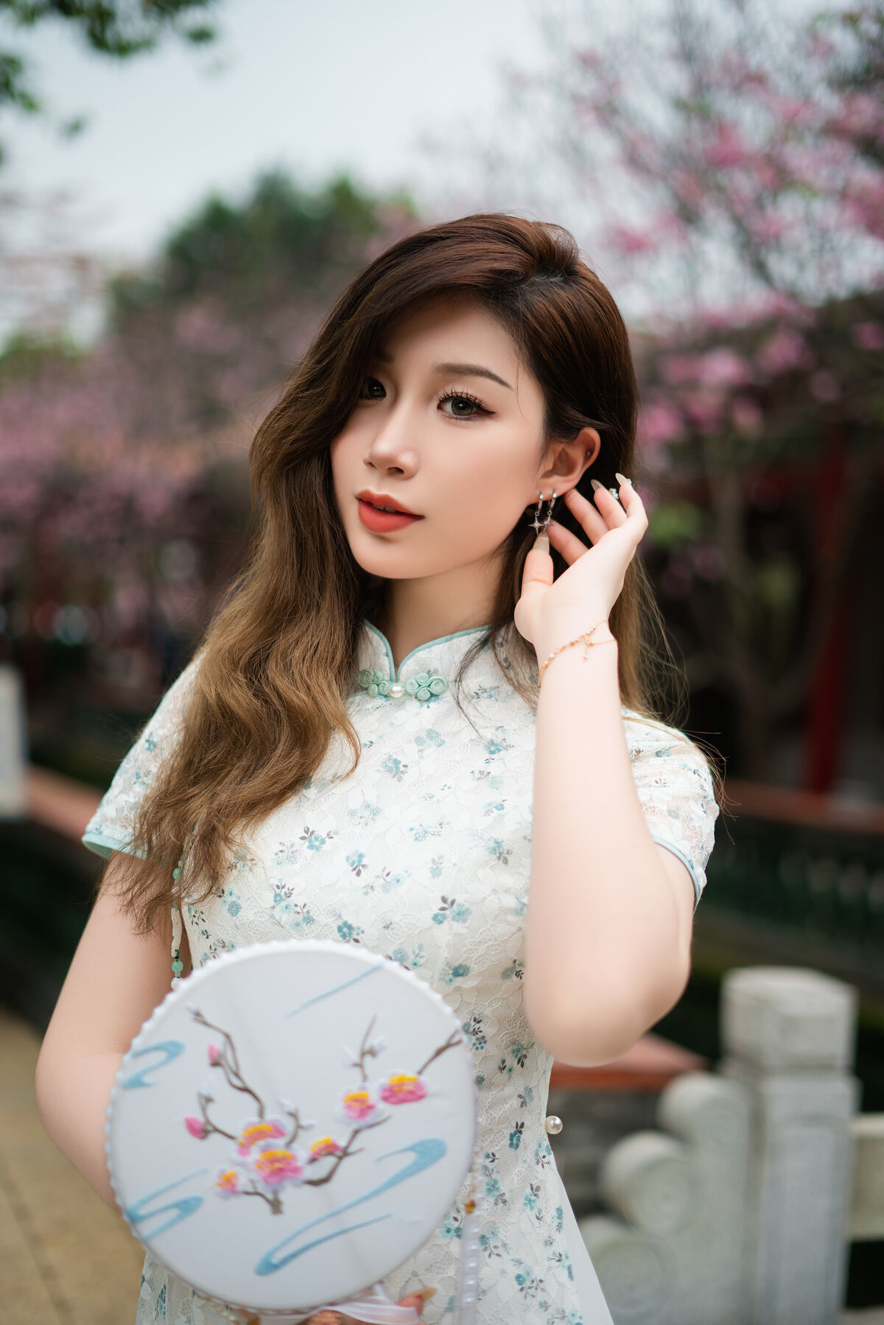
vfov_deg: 39.6
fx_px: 1841
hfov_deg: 27.0
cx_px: 442
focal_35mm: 50
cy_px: 662
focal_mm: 50
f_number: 1.8
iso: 100
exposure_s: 1/320
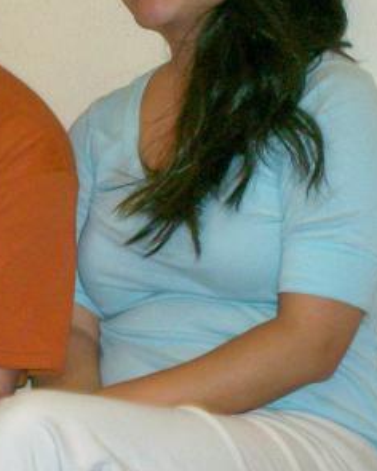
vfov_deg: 10.5
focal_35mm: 184
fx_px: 2566
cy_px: 140
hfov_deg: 8.3
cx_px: -101
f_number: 4.3
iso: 140
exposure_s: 1/109
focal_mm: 14.3
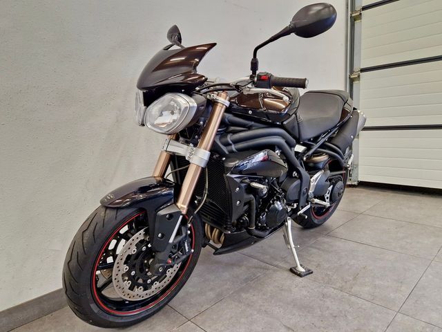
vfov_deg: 58.9
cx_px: 221
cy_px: 166
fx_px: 294
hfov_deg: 73.9
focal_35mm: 23
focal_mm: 5.4
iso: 640
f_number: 1.8
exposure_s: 1/100
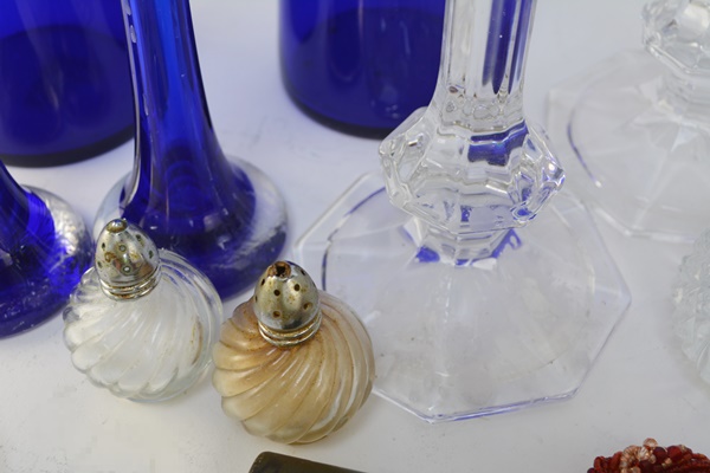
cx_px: 355
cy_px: 236
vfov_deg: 28.1
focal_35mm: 48
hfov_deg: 41.1
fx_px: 947
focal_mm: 32
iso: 200
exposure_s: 1/160
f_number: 6.3
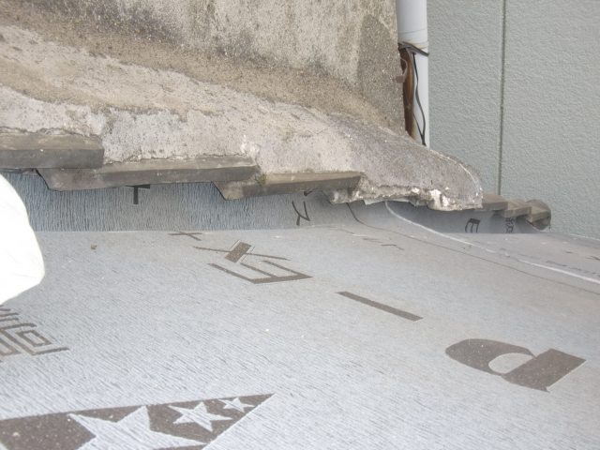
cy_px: 225
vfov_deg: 37.7
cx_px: 300
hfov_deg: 49.0
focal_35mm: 38
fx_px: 659
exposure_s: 1/100
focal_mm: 6.66
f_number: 3.9
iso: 64
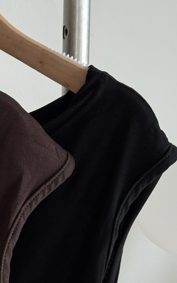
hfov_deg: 11.9
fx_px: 849
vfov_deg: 18.9
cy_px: 154
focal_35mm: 110
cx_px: 40
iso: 200
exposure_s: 1/60
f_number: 1.78
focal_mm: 6.76
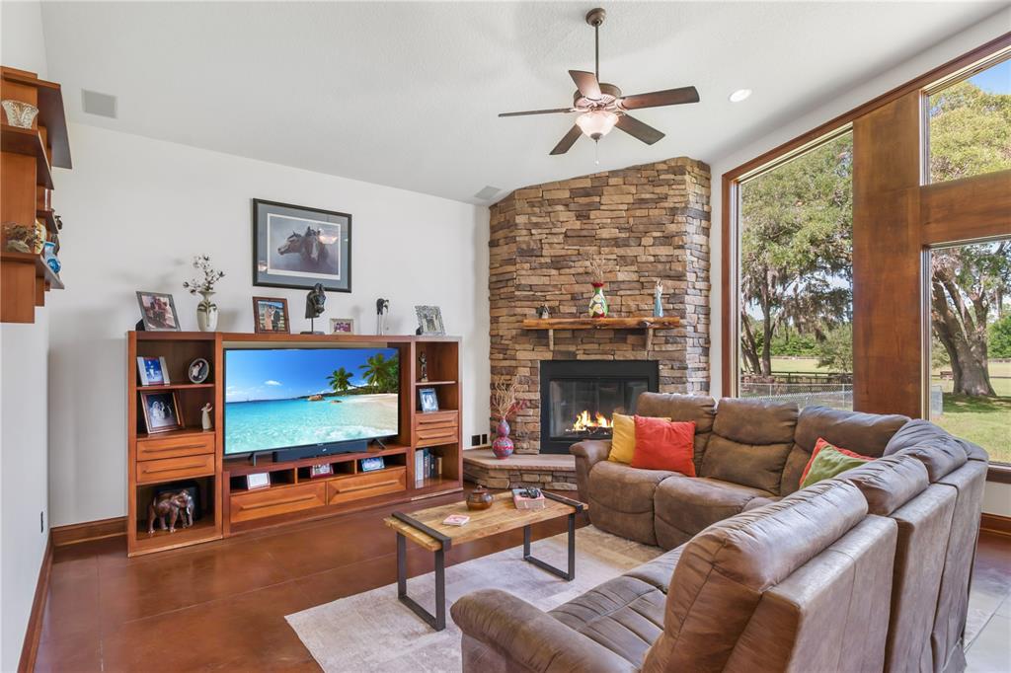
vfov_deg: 67.3
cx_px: 506
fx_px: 505
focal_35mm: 18
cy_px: 336
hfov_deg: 90.0
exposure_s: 1/160
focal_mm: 12
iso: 250
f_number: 9
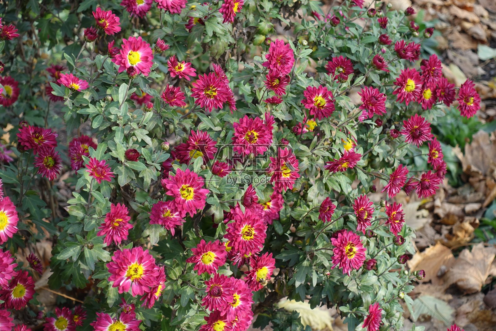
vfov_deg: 19.5
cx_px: 248
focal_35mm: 70
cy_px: 166
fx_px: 964
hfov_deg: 28.8
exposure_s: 1/200
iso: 125
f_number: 4
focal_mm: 25.7
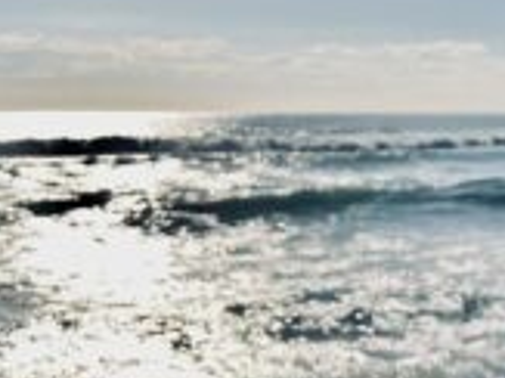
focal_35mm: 96
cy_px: 403
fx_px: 1399
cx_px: 719
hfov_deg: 18.5
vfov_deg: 15.0
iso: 50
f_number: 1.5
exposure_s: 1/14286
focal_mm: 5.7
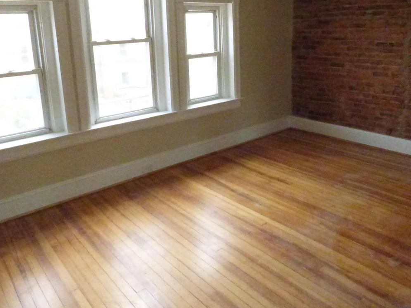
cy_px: 96
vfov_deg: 47.3
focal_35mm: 29
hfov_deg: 61.7
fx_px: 344
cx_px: 205
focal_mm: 3.58
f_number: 6.3
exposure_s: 1/500
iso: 3200
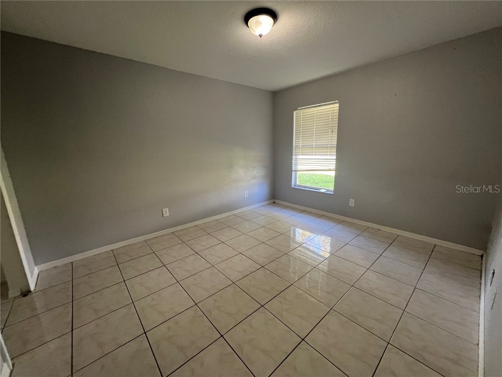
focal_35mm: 13
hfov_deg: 106.2
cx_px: 251
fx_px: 189
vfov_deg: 89.9
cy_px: 188
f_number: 1.8
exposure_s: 1/99
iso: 200
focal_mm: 1.57
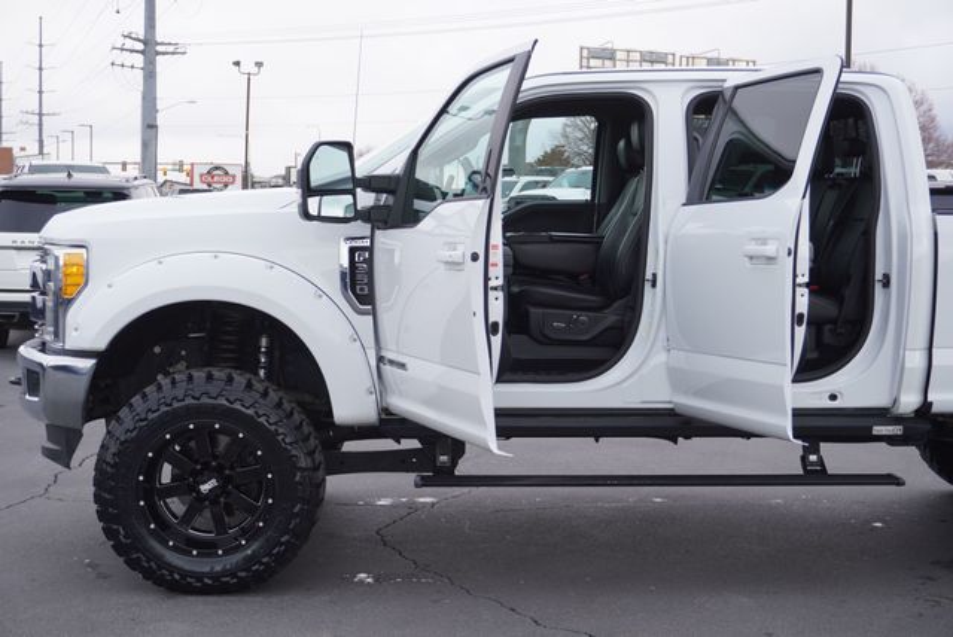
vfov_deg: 24.5
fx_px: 1471
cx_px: 476
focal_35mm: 56
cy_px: 318
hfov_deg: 35.9
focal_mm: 37
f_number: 5.6
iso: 100
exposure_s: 1/60
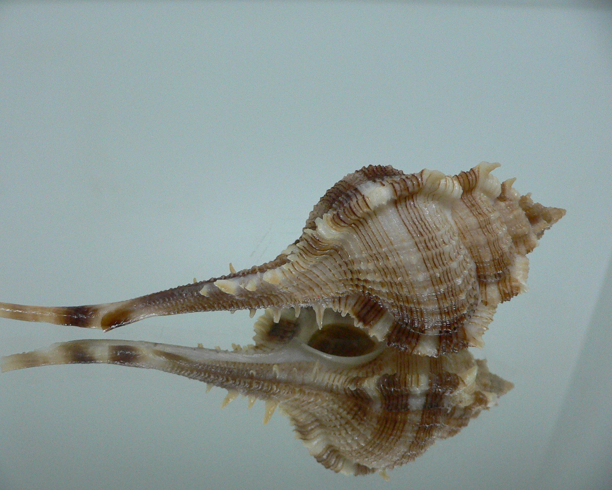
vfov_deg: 40.1
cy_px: 247
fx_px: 670
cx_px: 282
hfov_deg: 49.0
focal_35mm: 37
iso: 200
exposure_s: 1/60
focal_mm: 4.6
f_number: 2.8
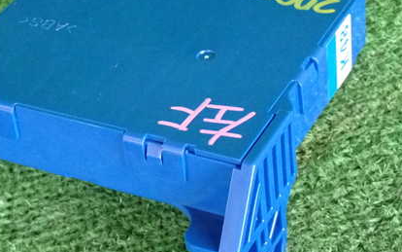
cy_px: 112
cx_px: 144
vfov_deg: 12.7
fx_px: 1129
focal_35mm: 103
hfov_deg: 20.1
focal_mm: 11.88
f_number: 3.8
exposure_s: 1/125
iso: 2000
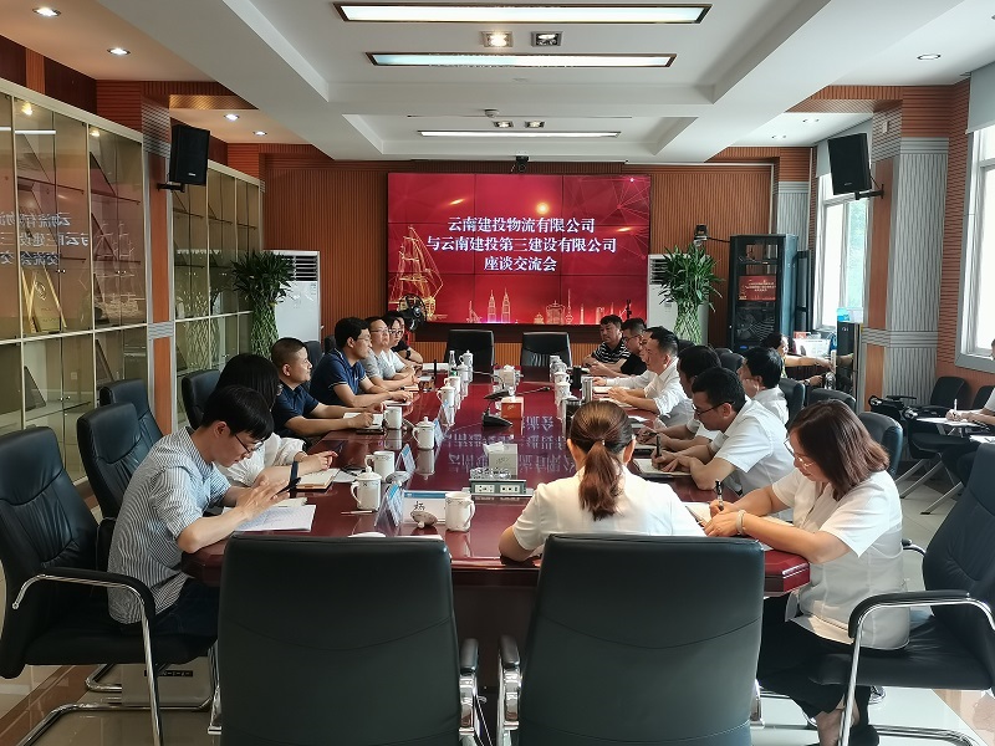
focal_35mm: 33
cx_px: 498
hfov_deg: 55.4
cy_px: 373
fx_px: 949
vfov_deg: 42.9
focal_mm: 5.58
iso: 160
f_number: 1.8
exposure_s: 1/50
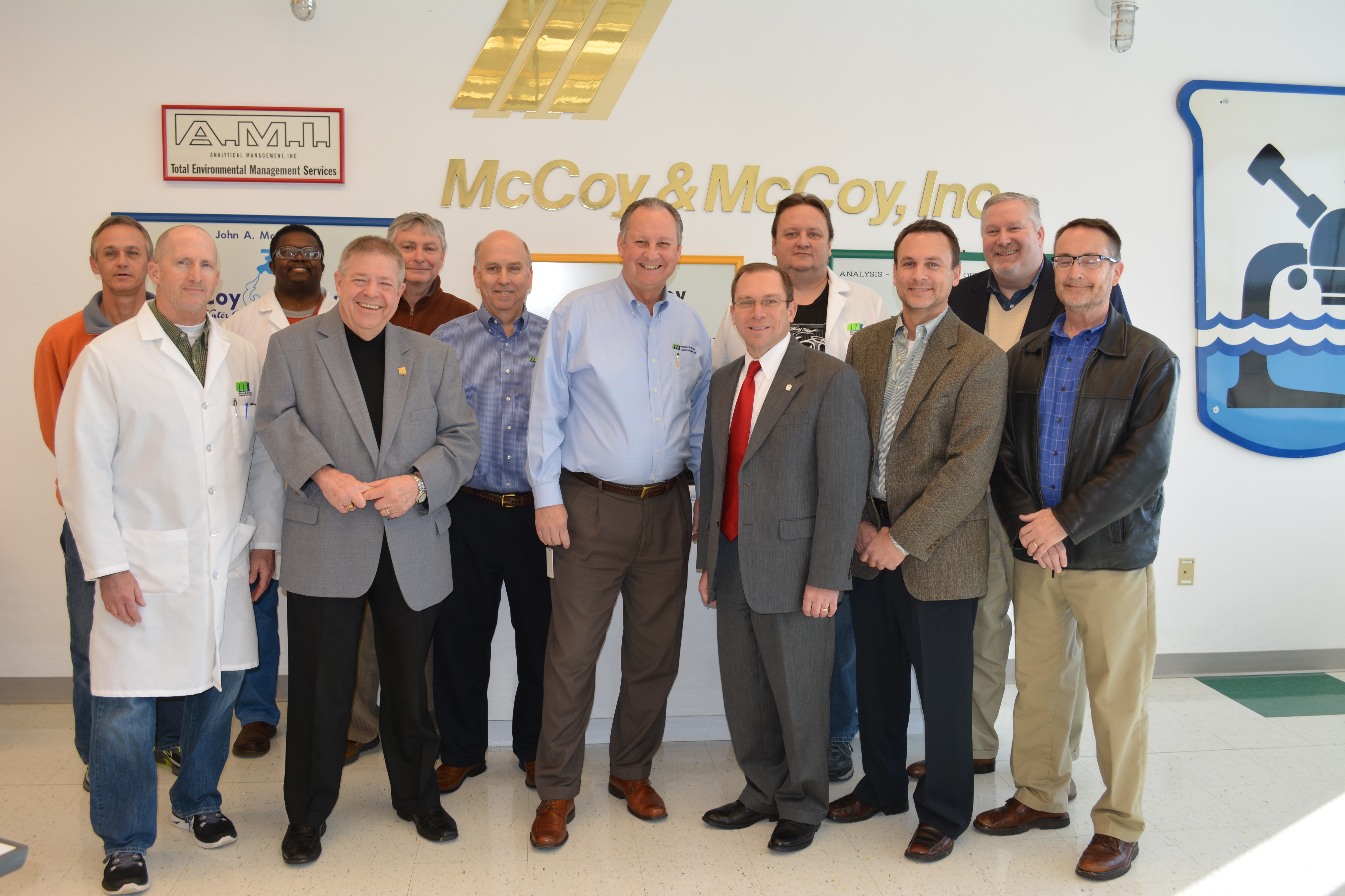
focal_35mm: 33
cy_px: 448
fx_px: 1233
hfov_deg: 57.2
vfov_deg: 40.0
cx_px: 672
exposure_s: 1/30
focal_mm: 22
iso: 140
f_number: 5.6
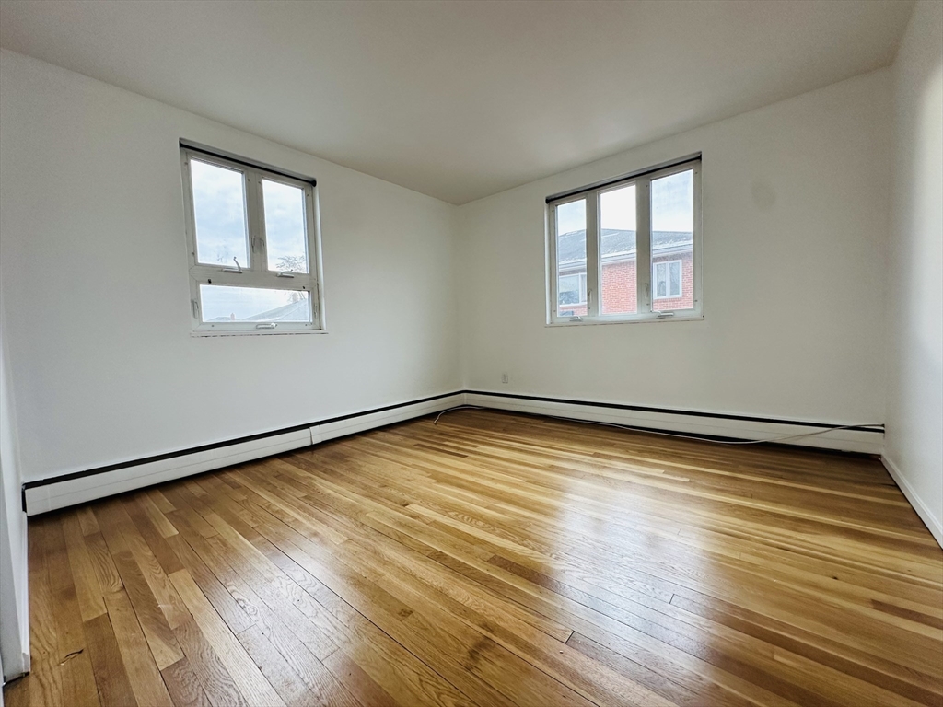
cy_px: 354
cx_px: 472
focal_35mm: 14
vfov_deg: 85.7
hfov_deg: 102.1
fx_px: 381
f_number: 2.2
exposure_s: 1/120
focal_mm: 2.22
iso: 125
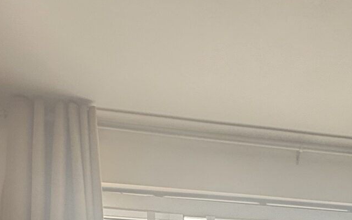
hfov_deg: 32.3
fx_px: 566
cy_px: 388
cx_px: 338
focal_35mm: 59
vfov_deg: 17.9
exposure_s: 1/841
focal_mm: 2.22
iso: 64
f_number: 2.2
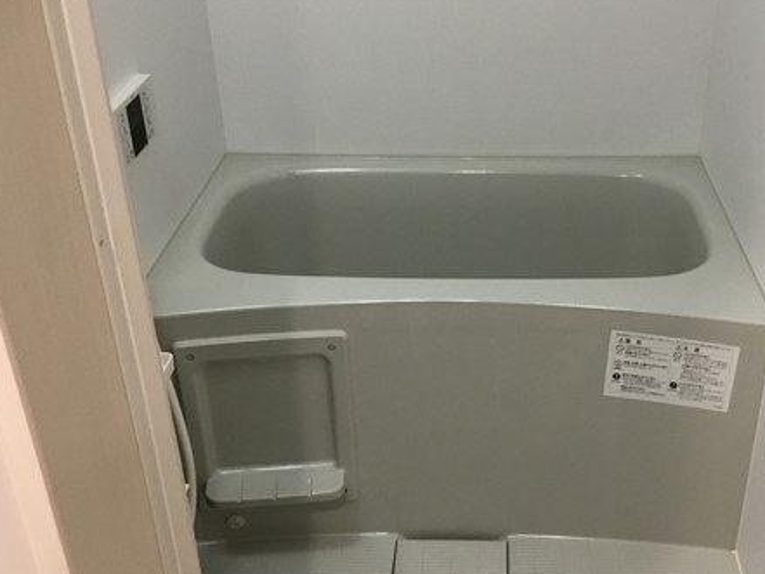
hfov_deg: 41.8
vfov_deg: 32.1
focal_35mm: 45
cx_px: 474
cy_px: 349
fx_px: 995
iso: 125
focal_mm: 3.3
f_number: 2.4
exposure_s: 1/30
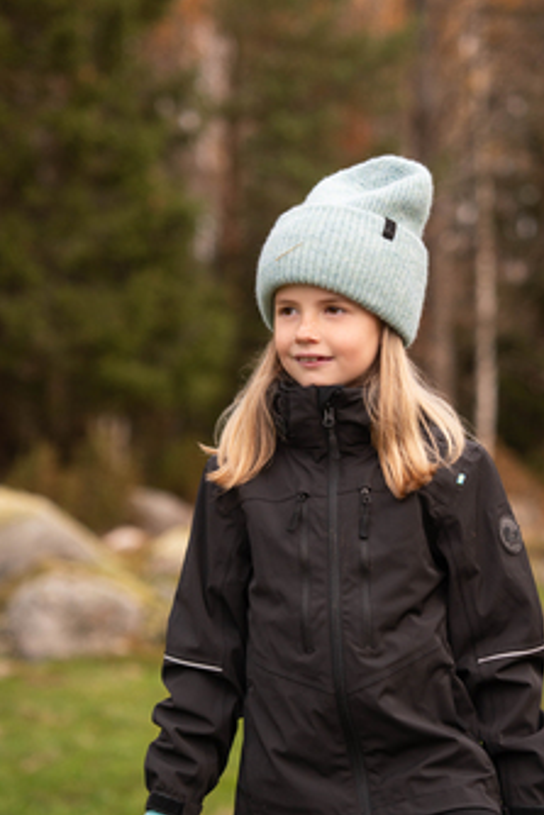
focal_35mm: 105
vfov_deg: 19.4
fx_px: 2377
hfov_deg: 13.0
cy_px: 420
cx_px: 324
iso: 800
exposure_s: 1/2000
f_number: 3.2
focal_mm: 78
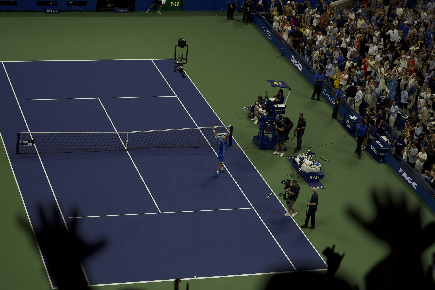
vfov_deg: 13.0
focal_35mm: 105
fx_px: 1269
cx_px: 218
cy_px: 145
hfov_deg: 19.5
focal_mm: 70
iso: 64
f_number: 2.8
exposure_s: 1/125
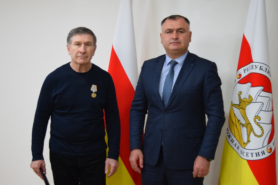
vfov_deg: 26.5
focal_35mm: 51
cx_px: 139
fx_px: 394
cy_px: 92
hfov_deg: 38.9
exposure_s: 1/60
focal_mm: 34
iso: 1250
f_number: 4.5
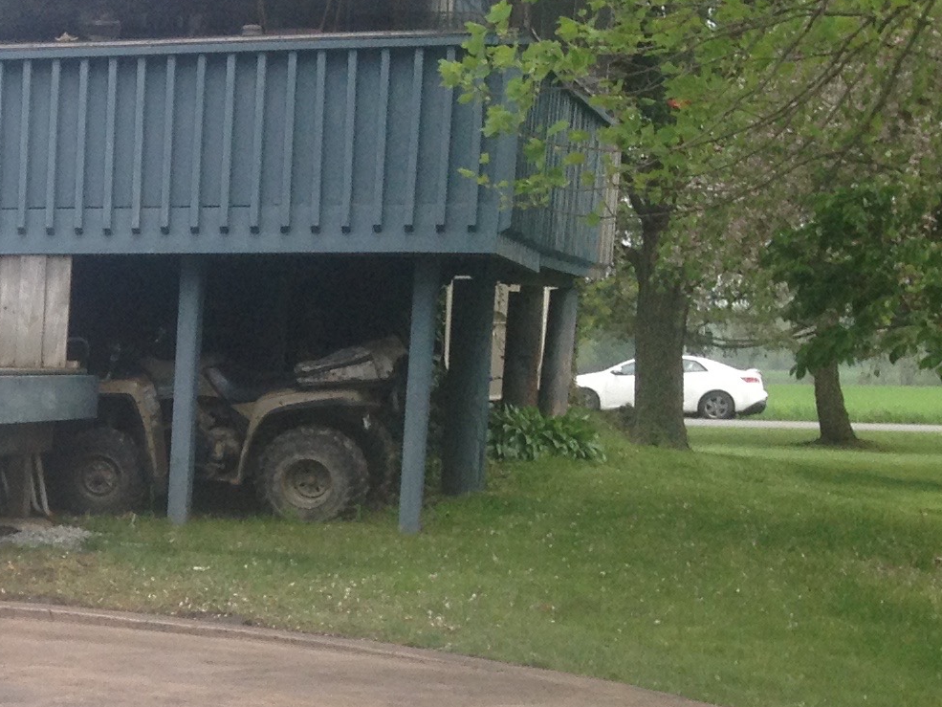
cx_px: -410
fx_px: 3157
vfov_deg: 12.6
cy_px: 714
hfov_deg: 15.8
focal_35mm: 116
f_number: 2.4
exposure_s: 1/175
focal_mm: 4.28
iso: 50
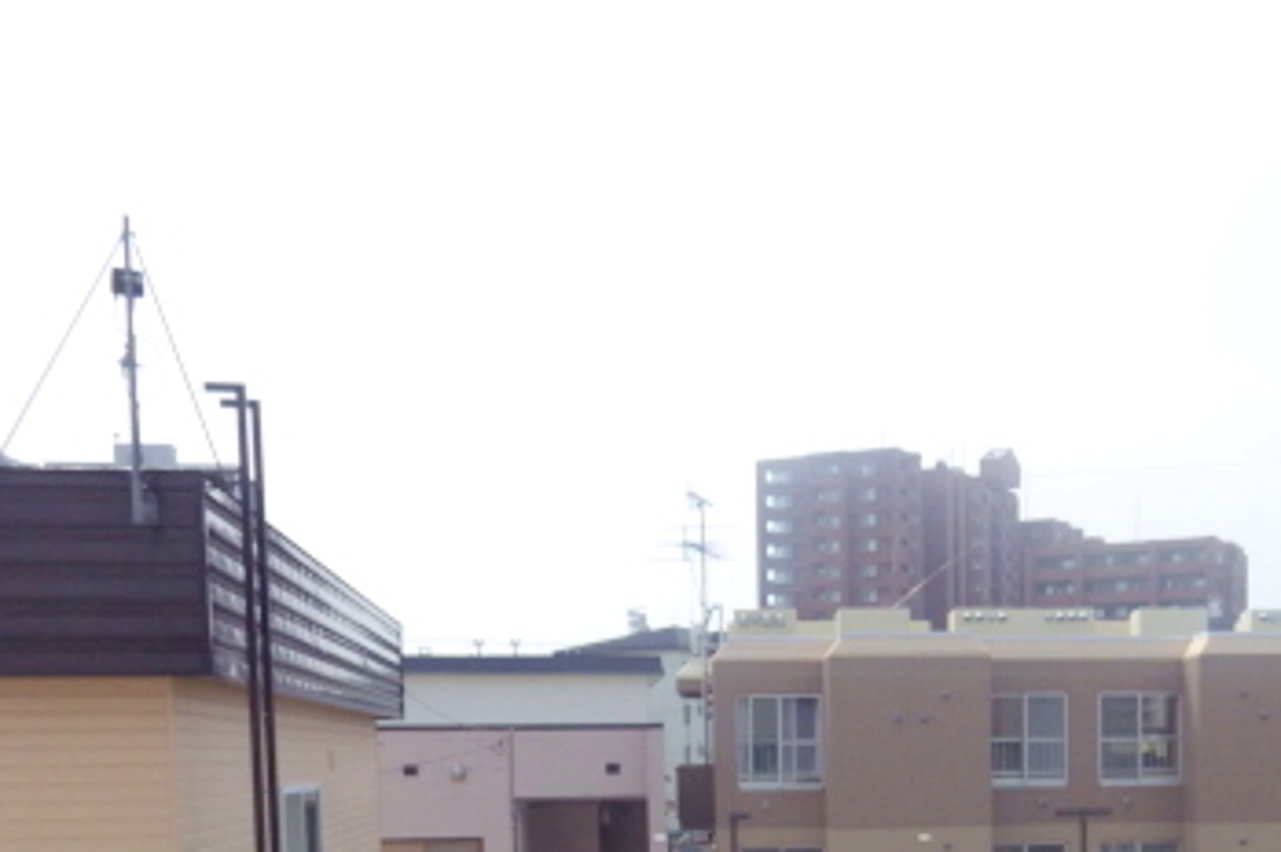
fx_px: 1493
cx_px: 888
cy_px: 870
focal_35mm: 42
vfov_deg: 29.5
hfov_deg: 45.5
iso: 100
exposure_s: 1/160
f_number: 9.7
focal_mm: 4
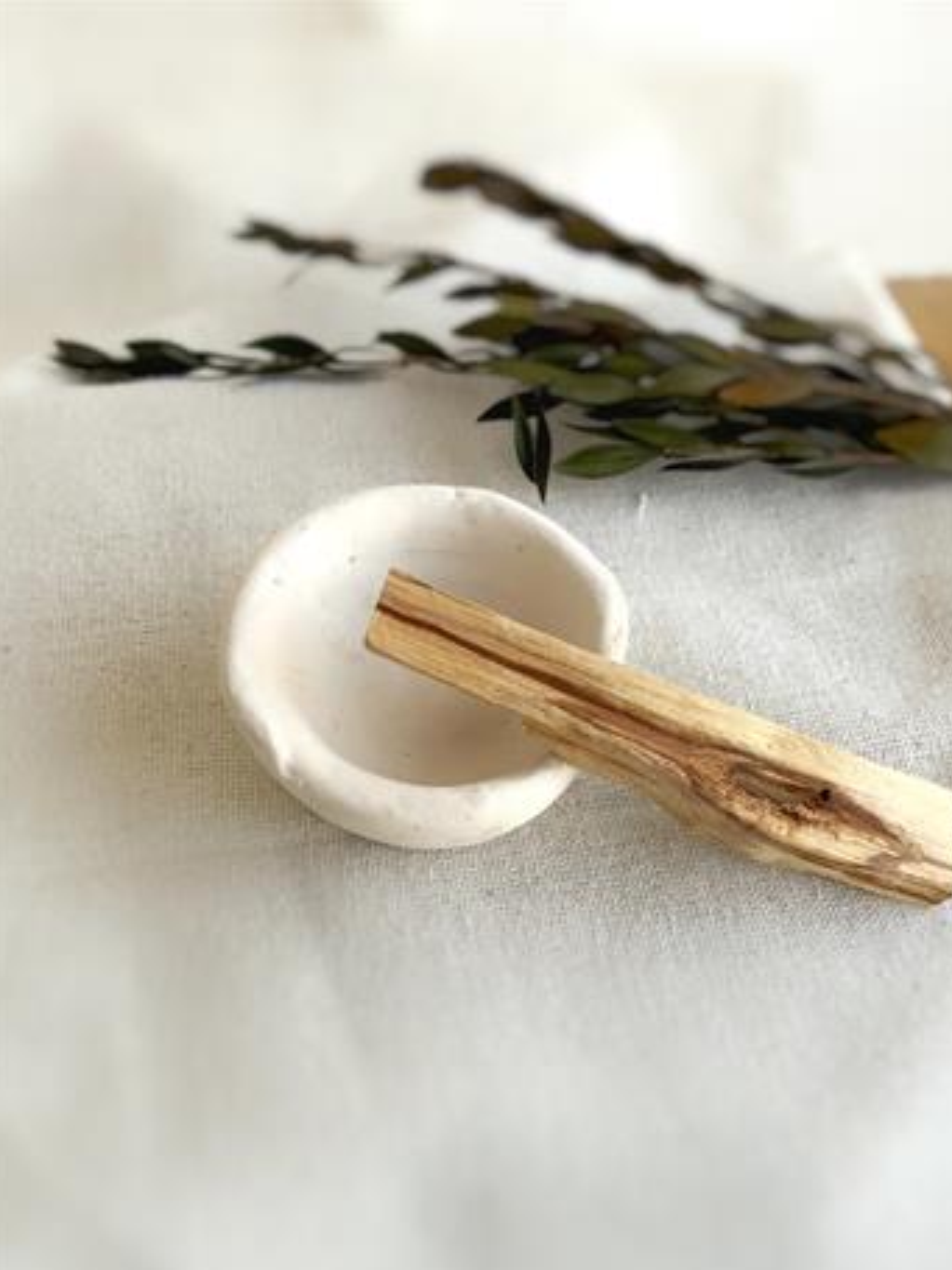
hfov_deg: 41.7
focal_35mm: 34
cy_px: 738
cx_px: 544
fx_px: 1247
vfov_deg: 53.7
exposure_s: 1/151
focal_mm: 3
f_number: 1.8
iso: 16
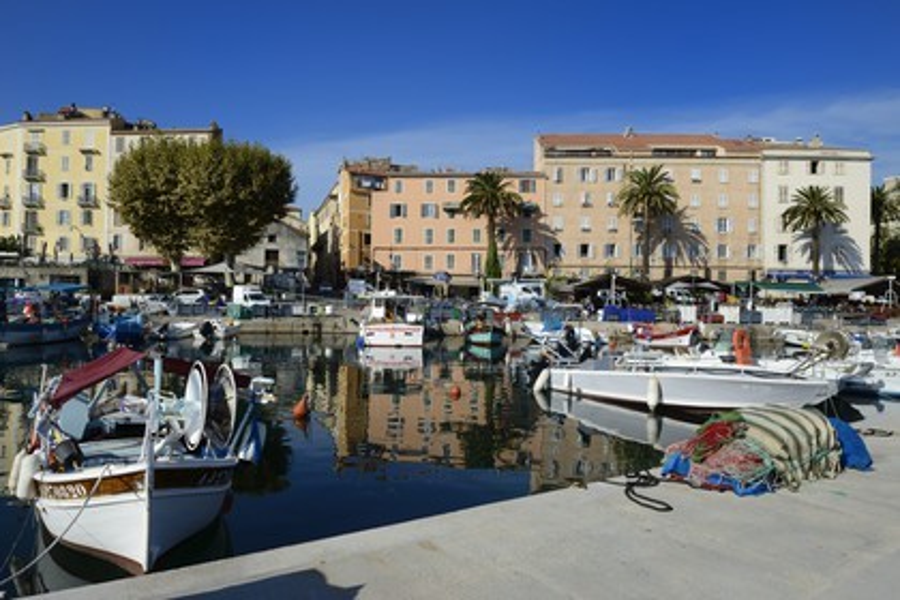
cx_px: 450
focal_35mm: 24
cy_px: 300
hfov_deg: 73.7
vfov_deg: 53.1
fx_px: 600
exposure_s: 1/200
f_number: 14
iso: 200
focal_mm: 24
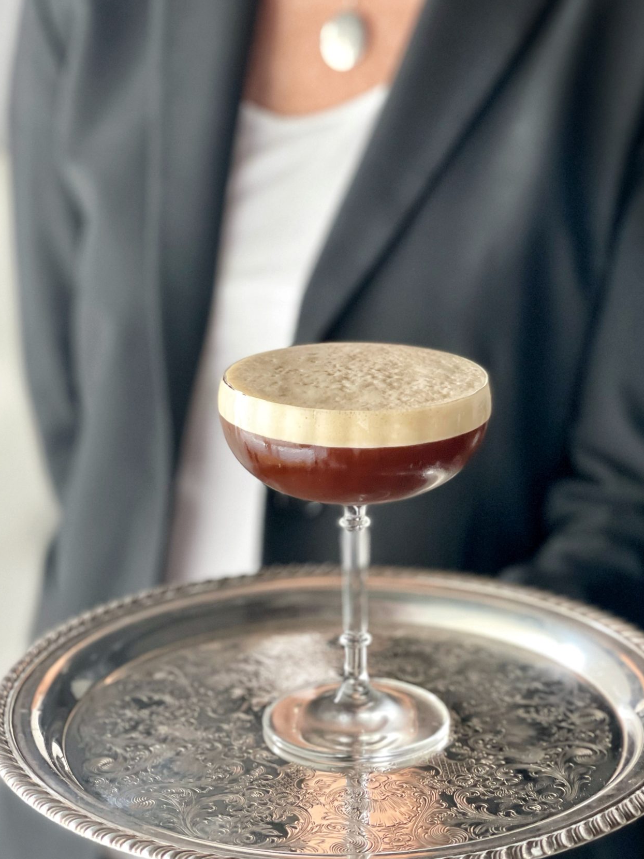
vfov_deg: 24.7
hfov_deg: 18.7
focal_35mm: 79
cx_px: 341
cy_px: 527
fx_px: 1960
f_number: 2.2
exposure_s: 1/40
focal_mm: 7.5
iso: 200
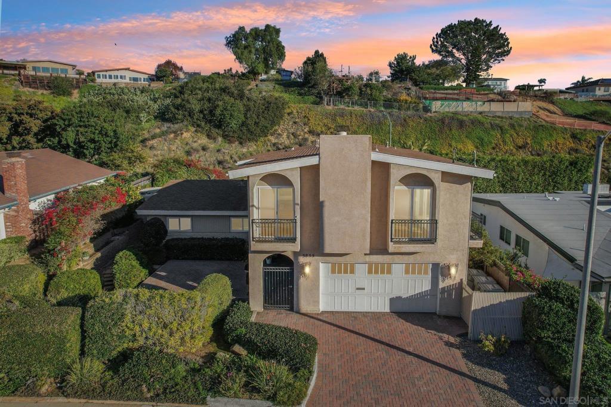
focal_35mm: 22
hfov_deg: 78.6
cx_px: 306
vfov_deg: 57.2
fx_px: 373
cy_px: 204
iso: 130
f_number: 2.8
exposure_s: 1/1600
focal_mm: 8.4
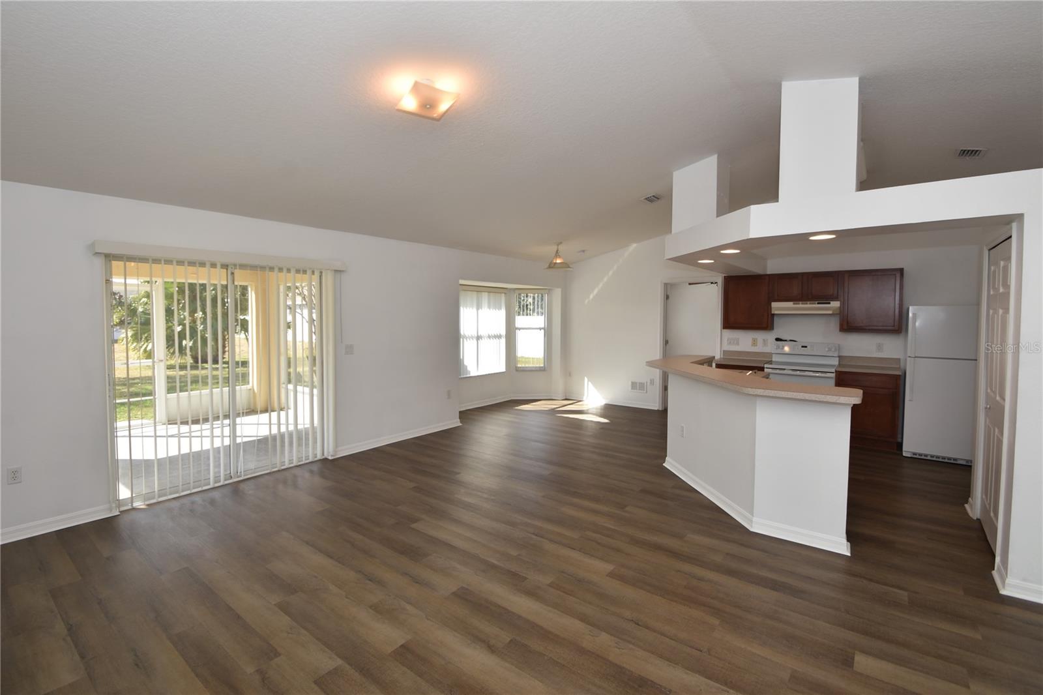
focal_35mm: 15
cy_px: 348
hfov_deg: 100.4
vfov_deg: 77.3
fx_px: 434
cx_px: 522
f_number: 5.6
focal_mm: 10
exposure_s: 1/125
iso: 140
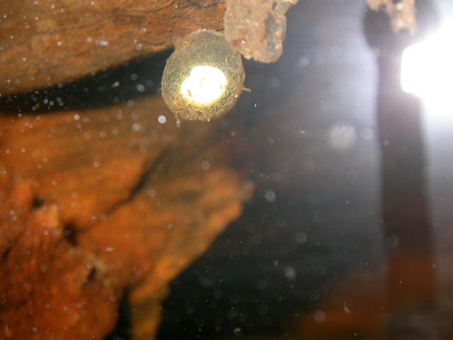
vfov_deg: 20.2
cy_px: 170
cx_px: 226
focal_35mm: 73
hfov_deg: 26.7
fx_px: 955
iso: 100
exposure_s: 1/60.3
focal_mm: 15.1
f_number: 3.3
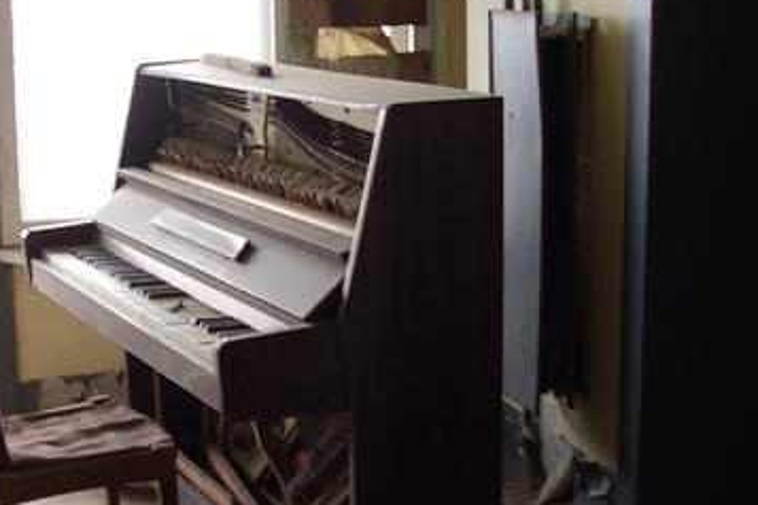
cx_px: 251
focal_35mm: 56
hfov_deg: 35.3
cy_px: 274
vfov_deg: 24.2
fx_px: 1179
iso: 100
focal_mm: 5.8
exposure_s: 1/5
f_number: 2.9
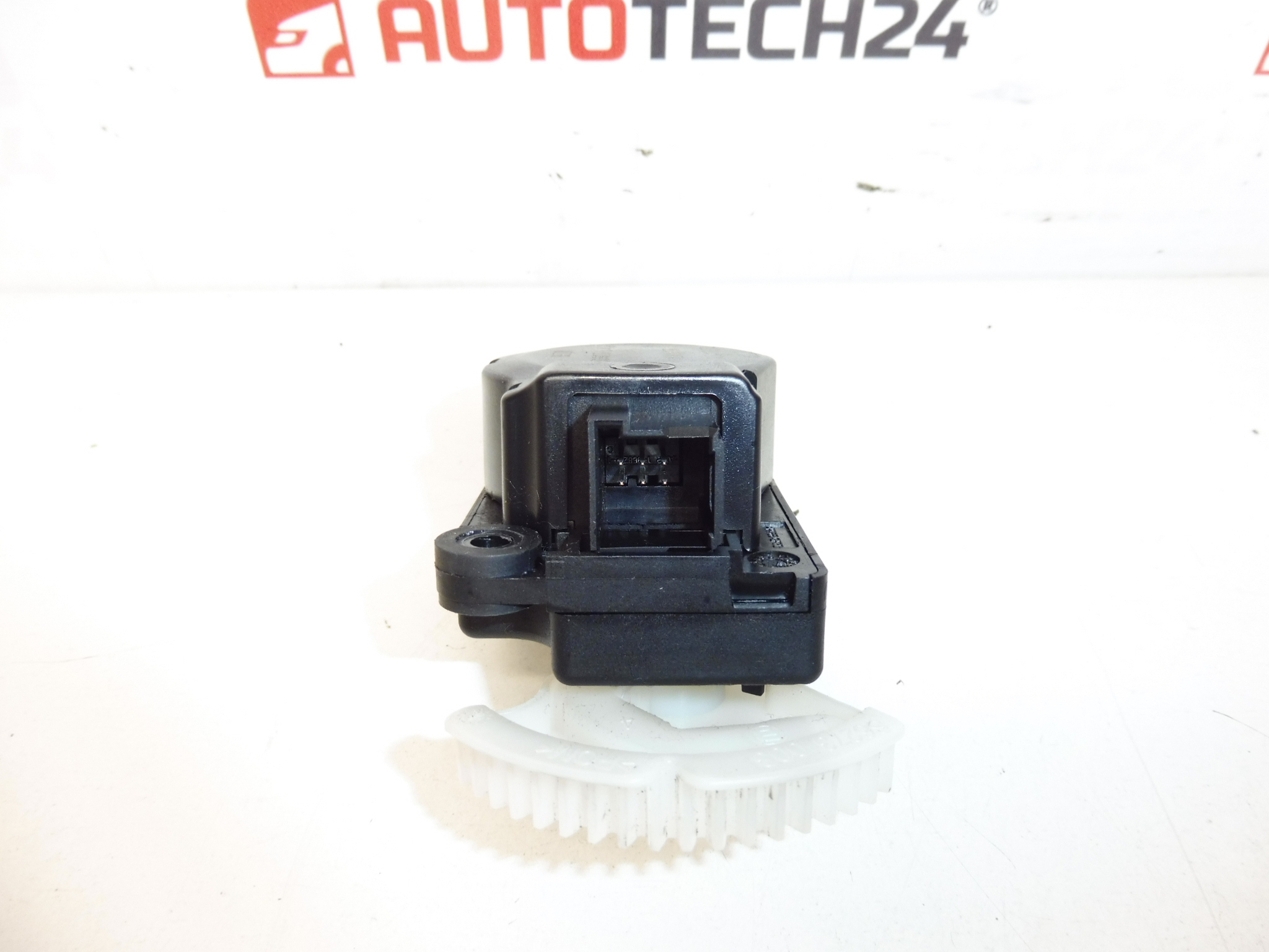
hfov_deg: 71.6
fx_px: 880
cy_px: 476
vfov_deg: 56.8
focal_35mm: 24
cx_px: 634
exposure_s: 1/100
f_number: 3.5
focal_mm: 4.3
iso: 200
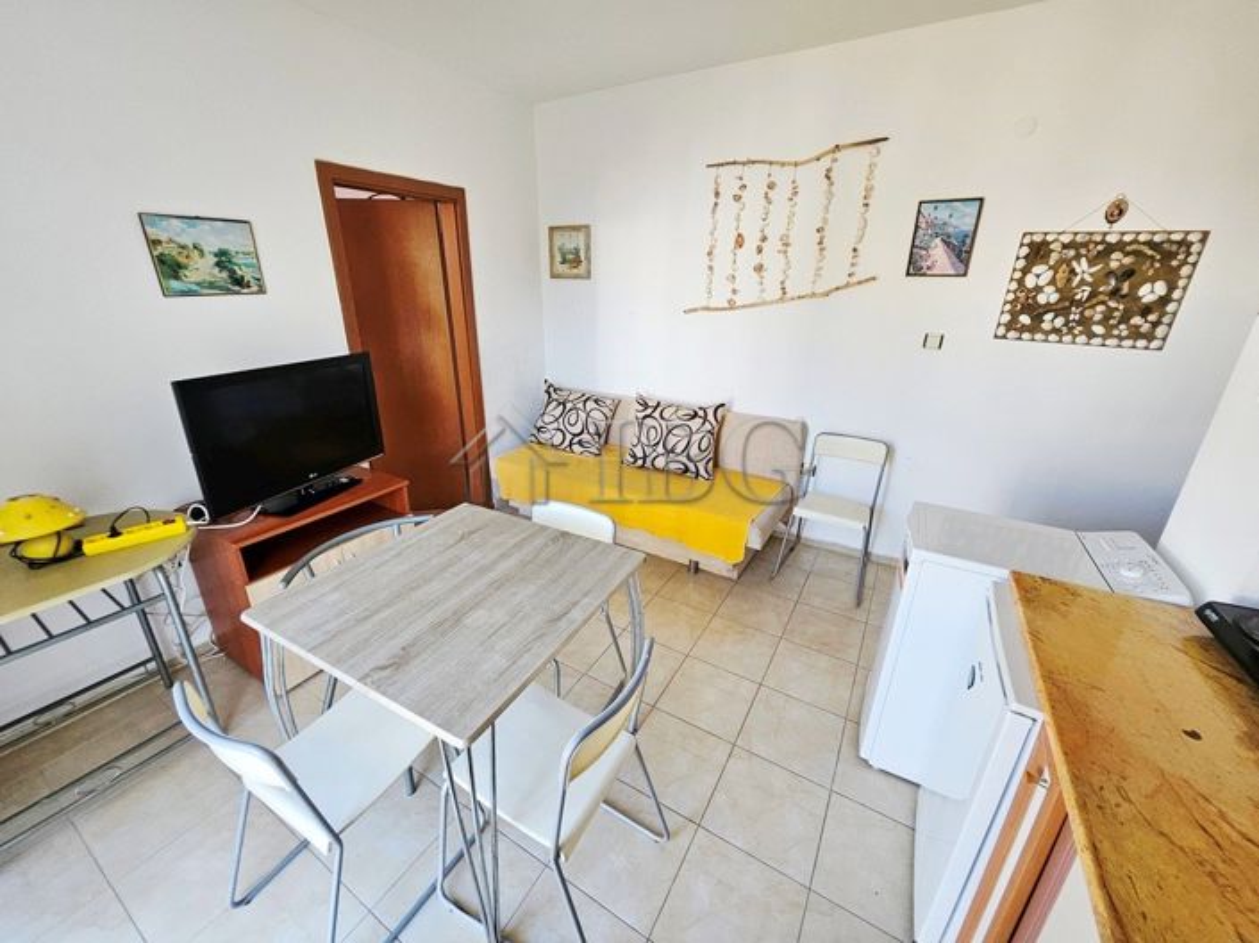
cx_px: 630
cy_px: 472
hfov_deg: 106.2
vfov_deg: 89.9
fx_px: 473
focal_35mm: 13
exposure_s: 1/50
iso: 100
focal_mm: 1.7
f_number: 2.2
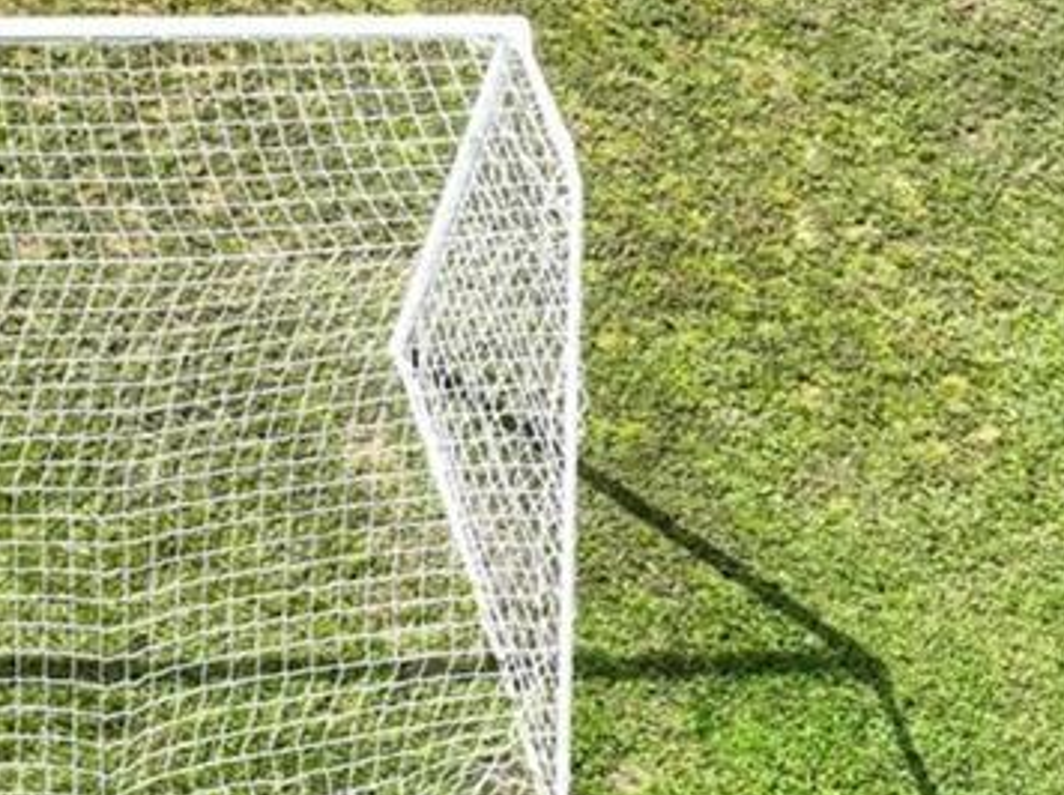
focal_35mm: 108
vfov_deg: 12.1
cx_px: -747
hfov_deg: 15.9
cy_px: -810
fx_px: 3315
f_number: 2.8
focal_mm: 12.29
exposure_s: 1/800
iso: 100
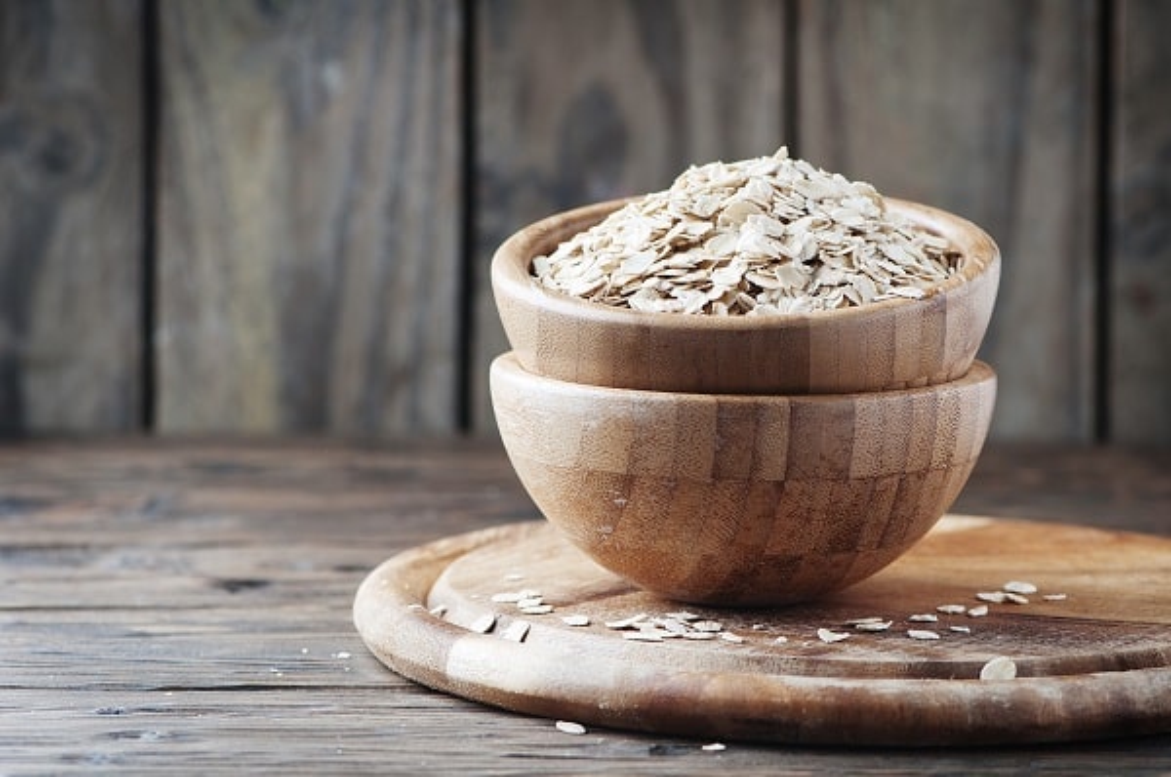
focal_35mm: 158
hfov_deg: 13.1
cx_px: 586
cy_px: 388
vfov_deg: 8.7
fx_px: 5115
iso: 100
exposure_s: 1/160
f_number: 6.3
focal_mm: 105
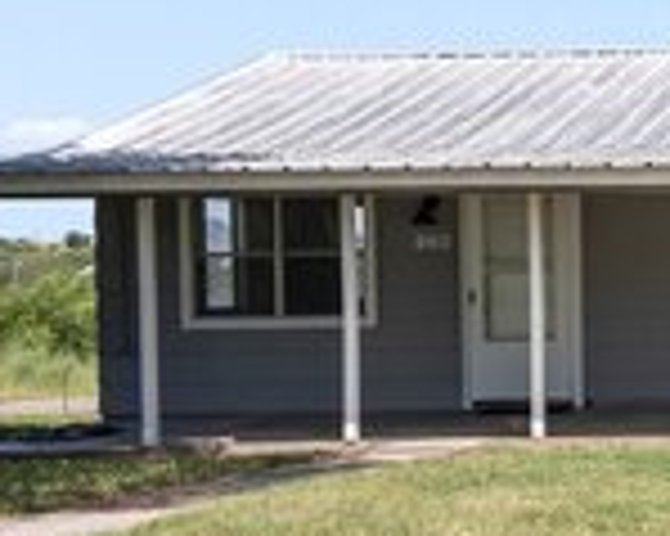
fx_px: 1843
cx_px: 1174
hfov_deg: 17.2
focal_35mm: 93
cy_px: 268
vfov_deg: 16.5
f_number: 6.3
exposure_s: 1/400
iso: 80
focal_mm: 23
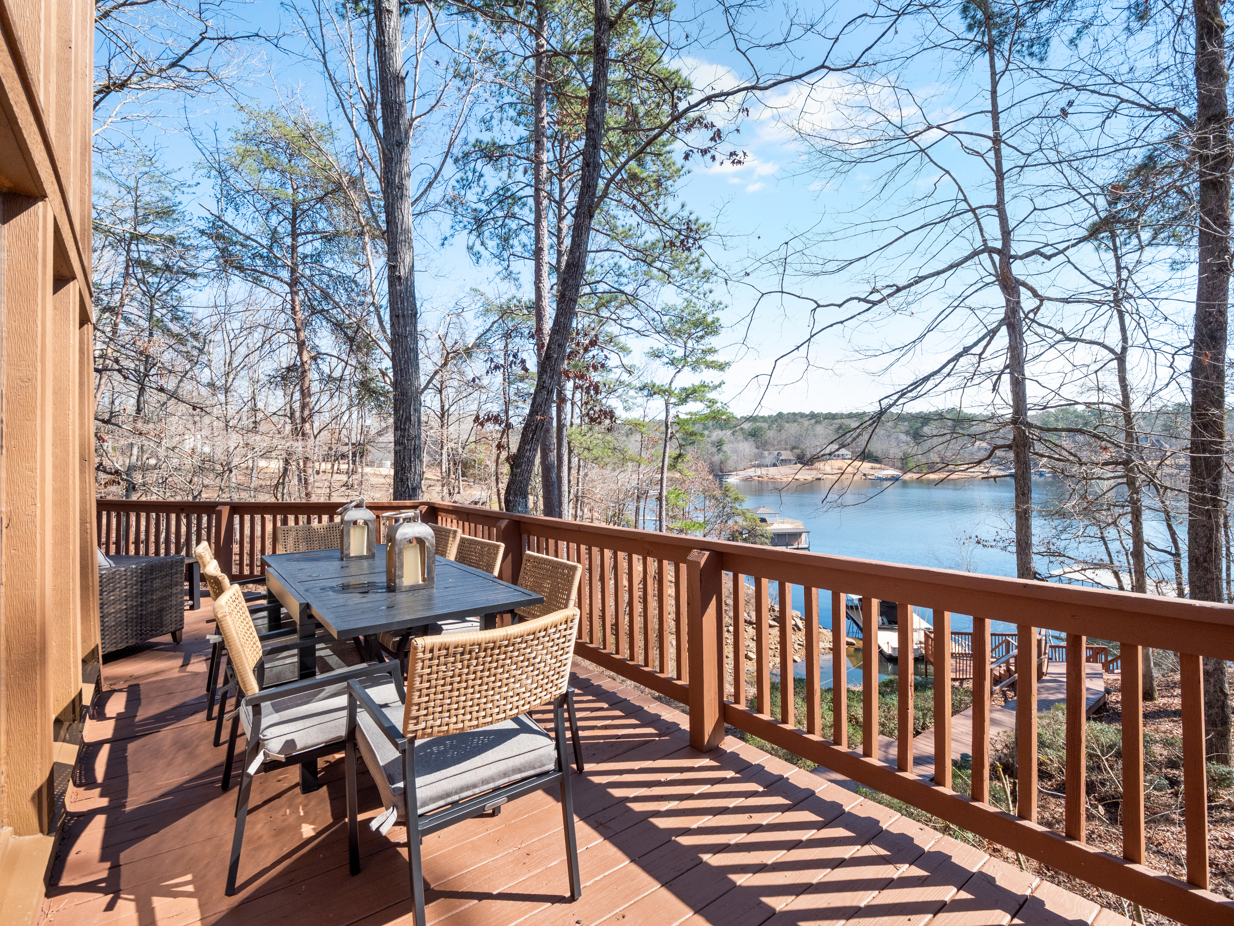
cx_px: 617
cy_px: 463
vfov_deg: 78.1
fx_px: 570
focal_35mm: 16
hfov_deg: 94.5
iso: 400
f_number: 5.6
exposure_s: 1/500
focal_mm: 8
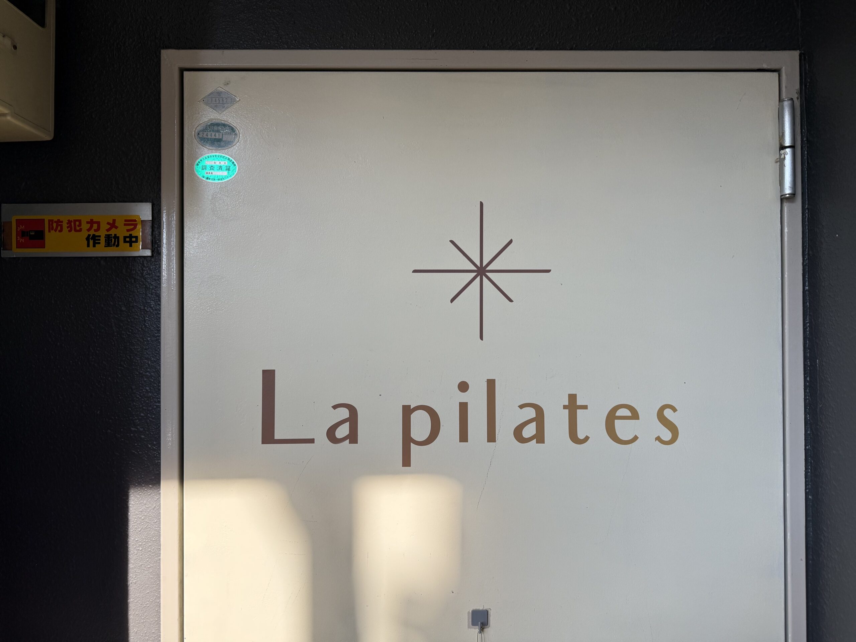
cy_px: 321
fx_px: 593
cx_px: 428
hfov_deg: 71.6
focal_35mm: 24
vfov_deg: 56.8
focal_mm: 6.76
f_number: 1.78
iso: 100
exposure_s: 1/943
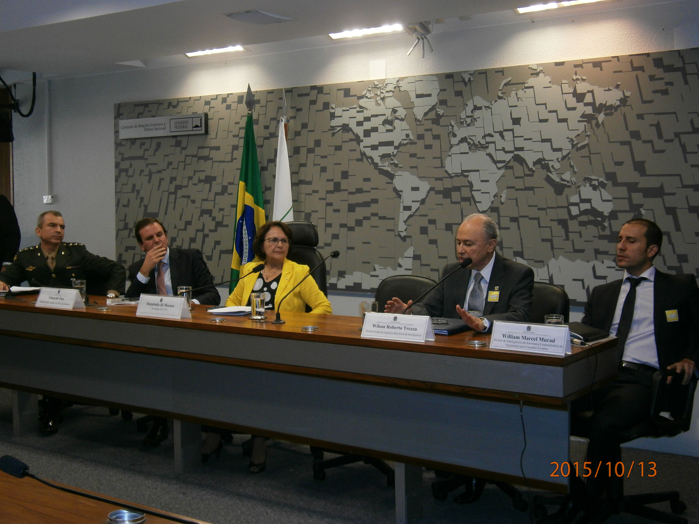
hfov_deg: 40.4
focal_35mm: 47
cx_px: 350
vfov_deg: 30.9
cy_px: 262
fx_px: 949
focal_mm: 8.3
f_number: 3.4
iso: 160
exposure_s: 1/40
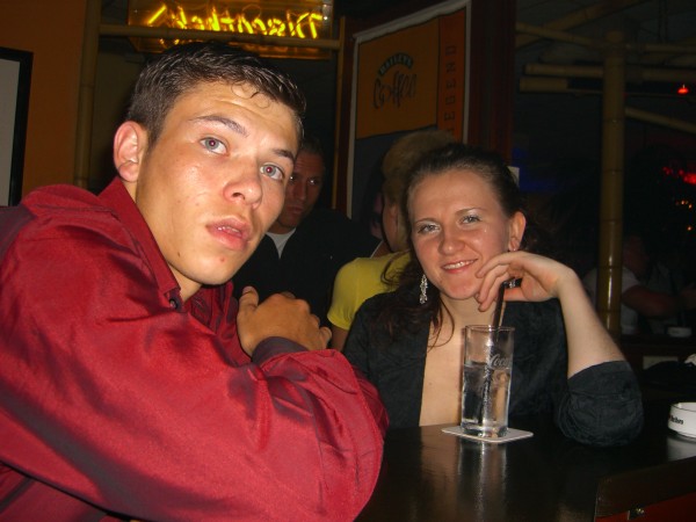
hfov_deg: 49.0
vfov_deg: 37.7
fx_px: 764
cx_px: 348
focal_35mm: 38
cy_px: 261
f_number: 2.8
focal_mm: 7.9
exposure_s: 1/60
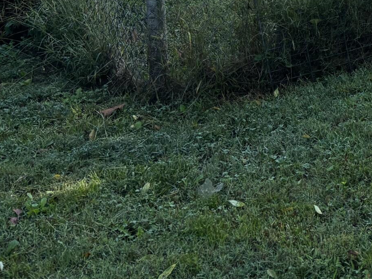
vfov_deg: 15.8
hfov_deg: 20.1
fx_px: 913
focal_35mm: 85
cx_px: 545
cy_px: -152
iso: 50
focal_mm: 5.96
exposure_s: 1/1058
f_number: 1.6
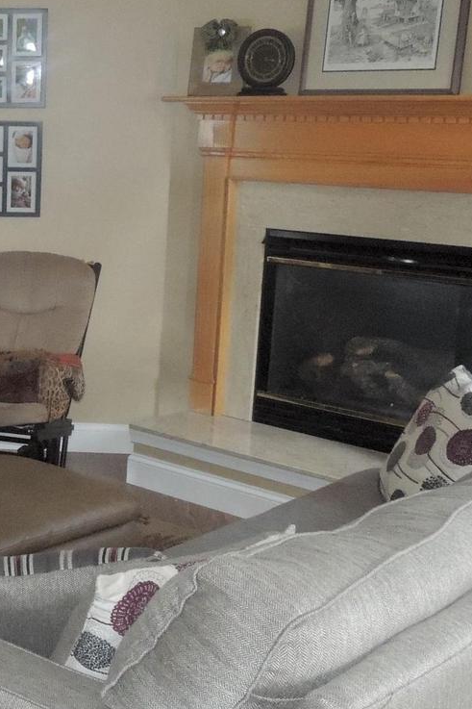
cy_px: 359
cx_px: -83
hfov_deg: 20.9
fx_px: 1200
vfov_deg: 32.9
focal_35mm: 61
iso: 1600
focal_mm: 5.3
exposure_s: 1/125
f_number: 3.1
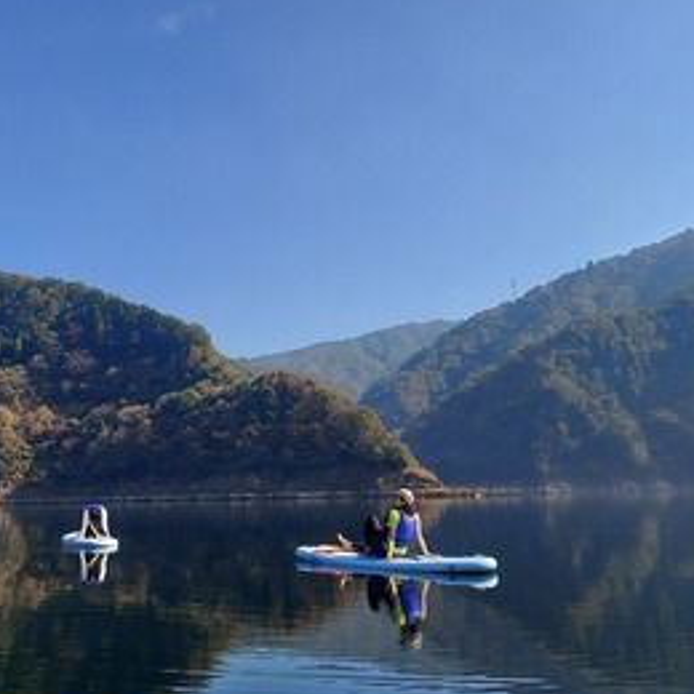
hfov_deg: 47.9
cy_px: 323
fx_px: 771
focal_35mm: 34
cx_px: 251
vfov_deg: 48.4
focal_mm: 4.6
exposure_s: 1/1236
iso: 50
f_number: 2
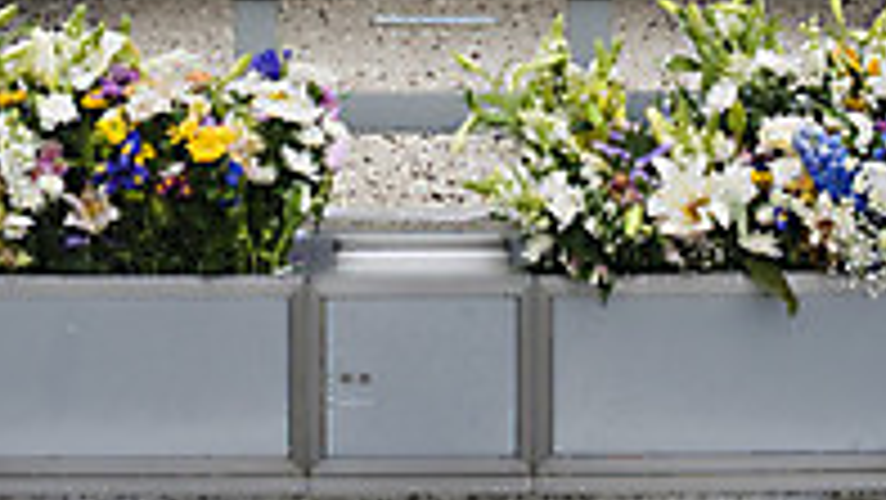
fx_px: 2491
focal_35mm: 106
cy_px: -383
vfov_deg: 10.8
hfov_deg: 20.2
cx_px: 414
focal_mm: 50
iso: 200
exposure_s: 1/160
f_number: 5.6
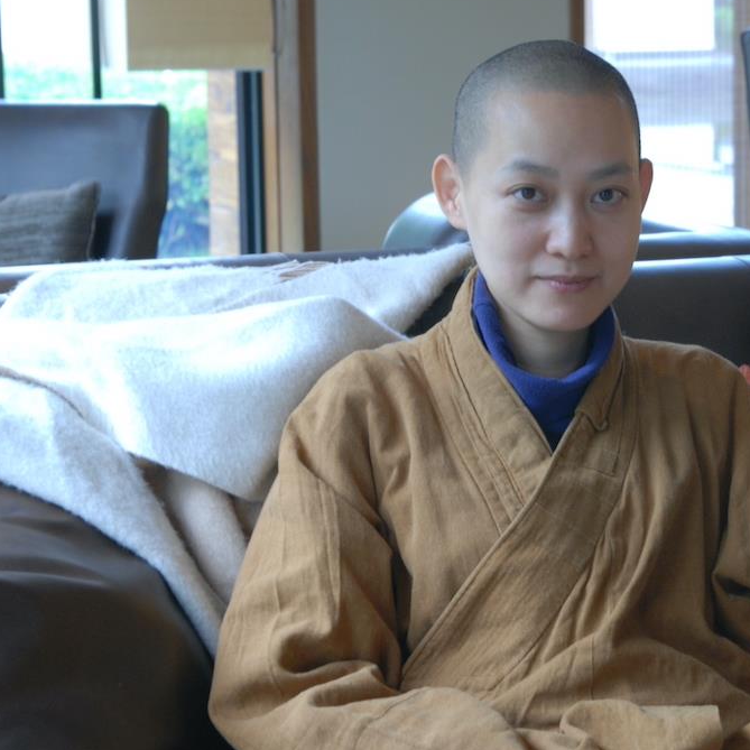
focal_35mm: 110
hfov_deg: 15.8
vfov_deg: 15.8
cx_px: 558
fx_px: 2696
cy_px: 326
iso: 320
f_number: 5.6
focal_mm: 48
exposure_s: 1/2.5
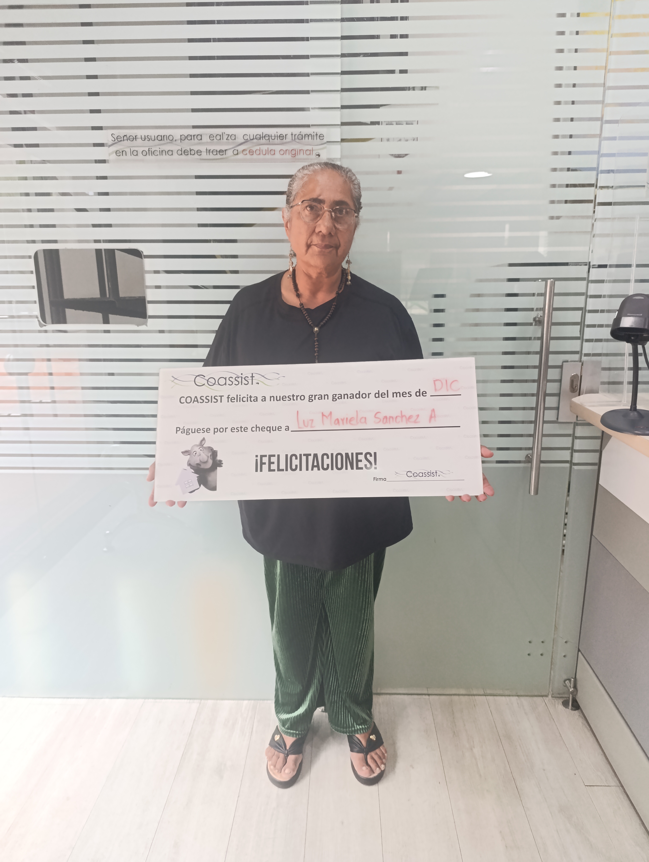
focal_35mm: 23
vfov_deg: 73.8
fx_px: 574
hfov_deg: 59.0
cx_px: 324
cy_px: 431
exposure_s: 1/120
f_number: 1.6
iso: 640
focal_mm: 6.14
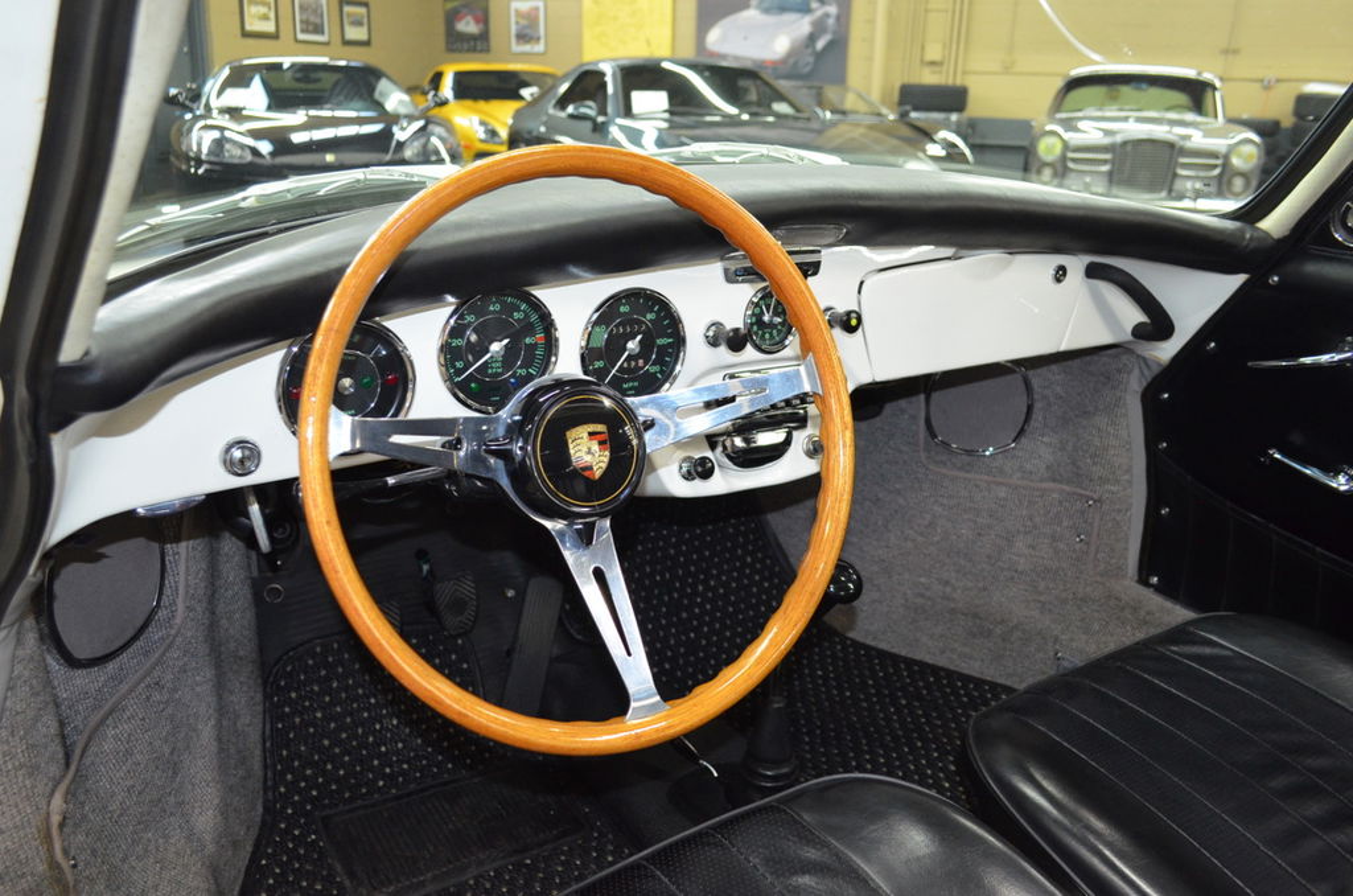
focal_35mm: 27
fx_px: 1013
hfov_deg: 67.5
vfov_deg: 47.7
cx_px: 676
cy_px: 448
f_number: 3.5
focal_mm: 18
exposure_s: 1/60
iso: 1600
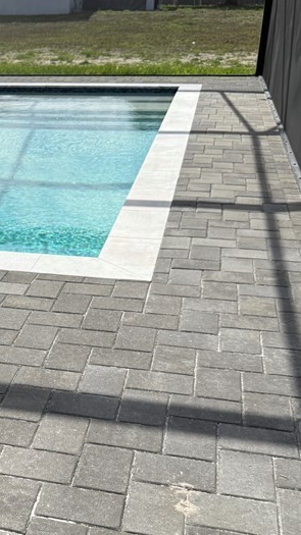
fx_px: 724
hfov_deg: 22.3
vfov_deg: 40.2
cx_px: -23
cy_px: 344
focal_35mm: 51
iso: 80
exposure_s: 1/4673
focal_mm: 6.76
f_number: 1.78
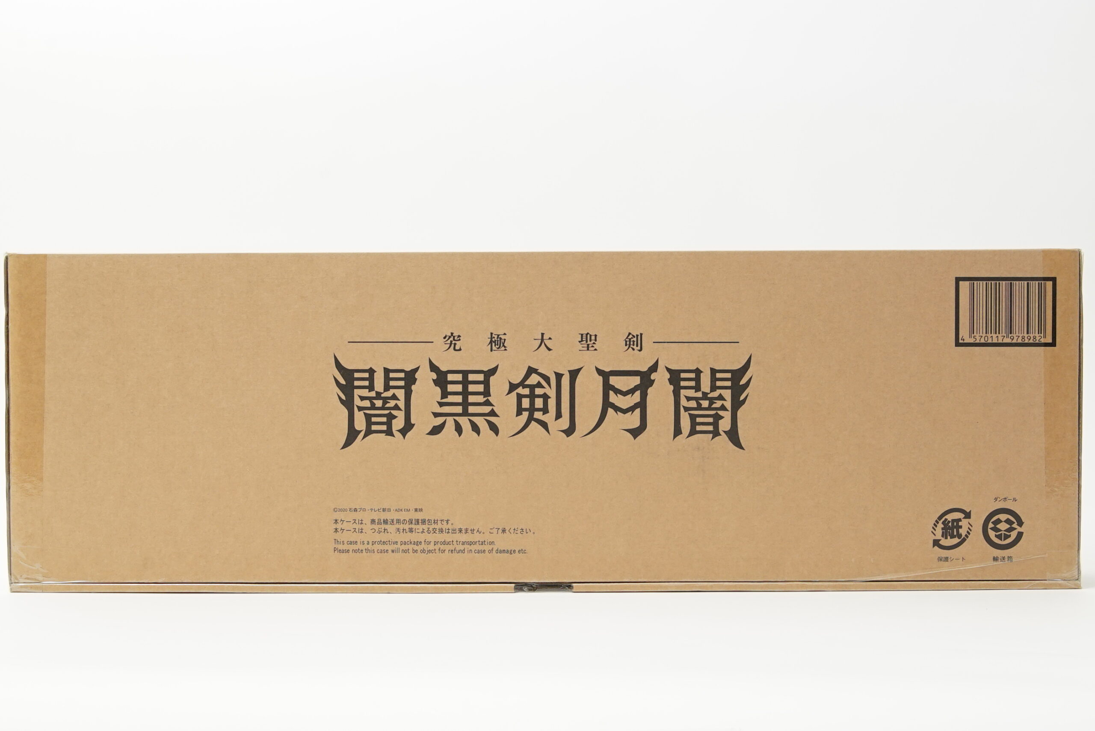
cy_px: 366
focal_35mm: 52
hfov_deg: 38.2
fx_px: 1582
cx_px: 548
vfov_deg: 26.0
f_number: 10
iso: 1000
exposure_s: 1/20
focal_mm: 35
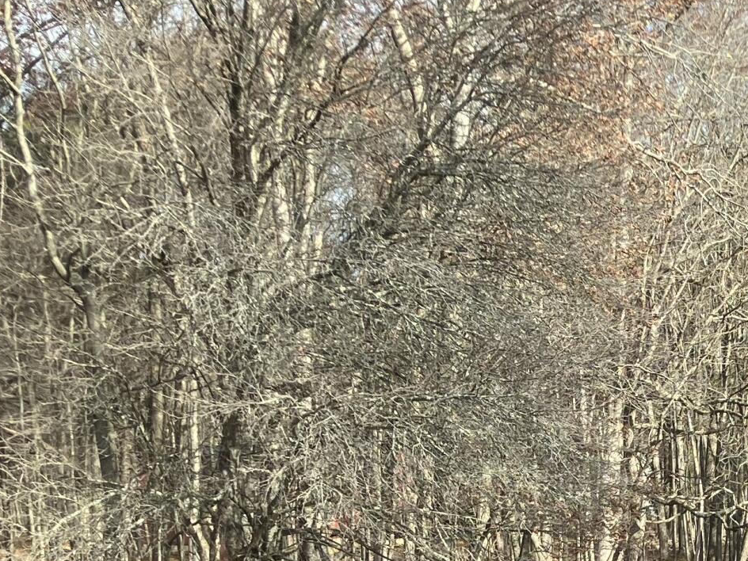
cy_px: 744
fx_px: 1923
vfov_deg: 15.7
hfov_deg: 20.8
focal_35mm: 89
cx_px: 852
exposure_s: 1/376
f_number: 1.8
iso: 32
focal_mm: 3.99
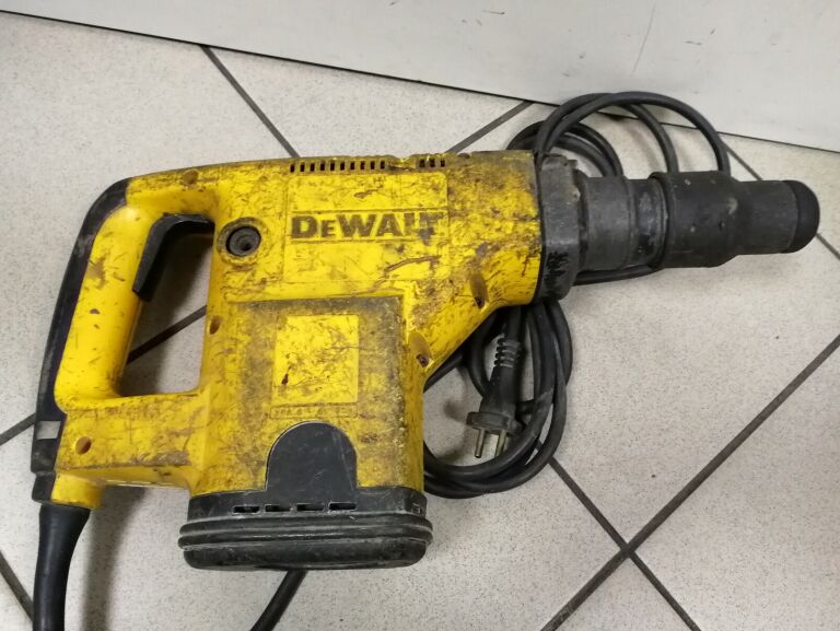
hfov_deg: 65.3
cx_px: 420
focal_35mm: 27
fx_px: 656
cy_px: 316
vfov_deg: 51.4
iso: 500
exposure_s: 1/25
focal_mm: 3.95
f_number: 2.2
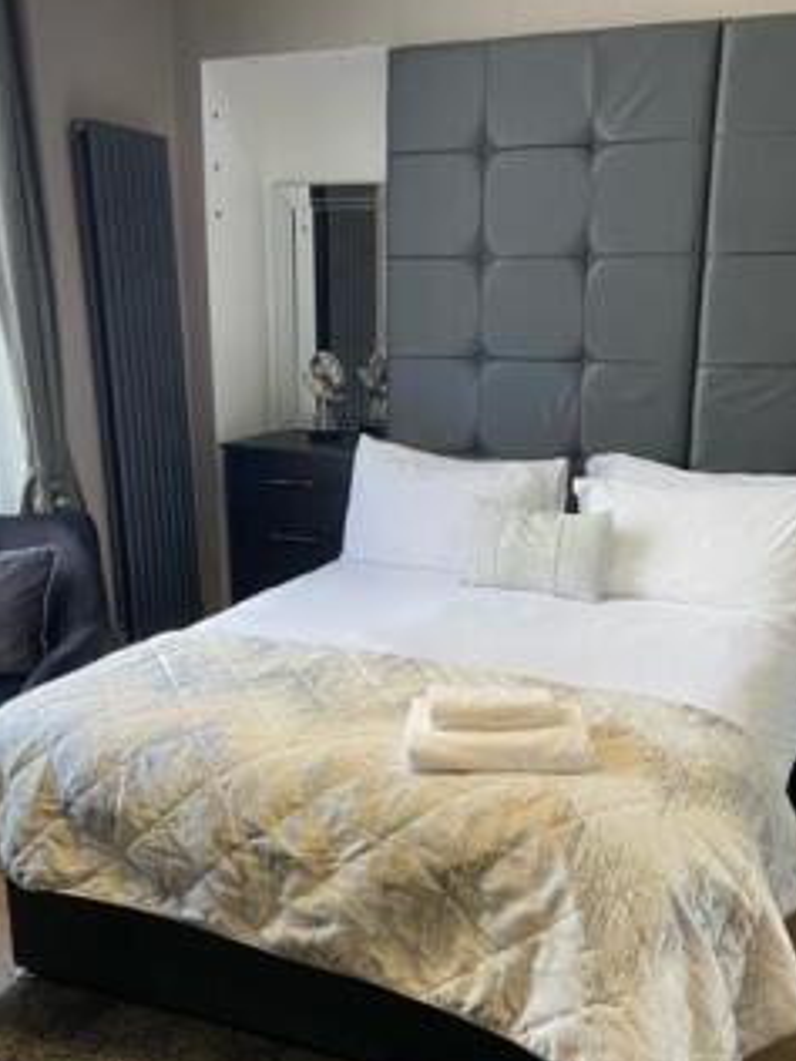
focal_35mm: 36
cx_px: 433
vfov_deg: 51.3
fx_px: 1104
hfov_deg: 39.6
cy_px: 583
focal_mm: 4.25
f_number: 1.8
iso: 125
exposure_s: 1/50
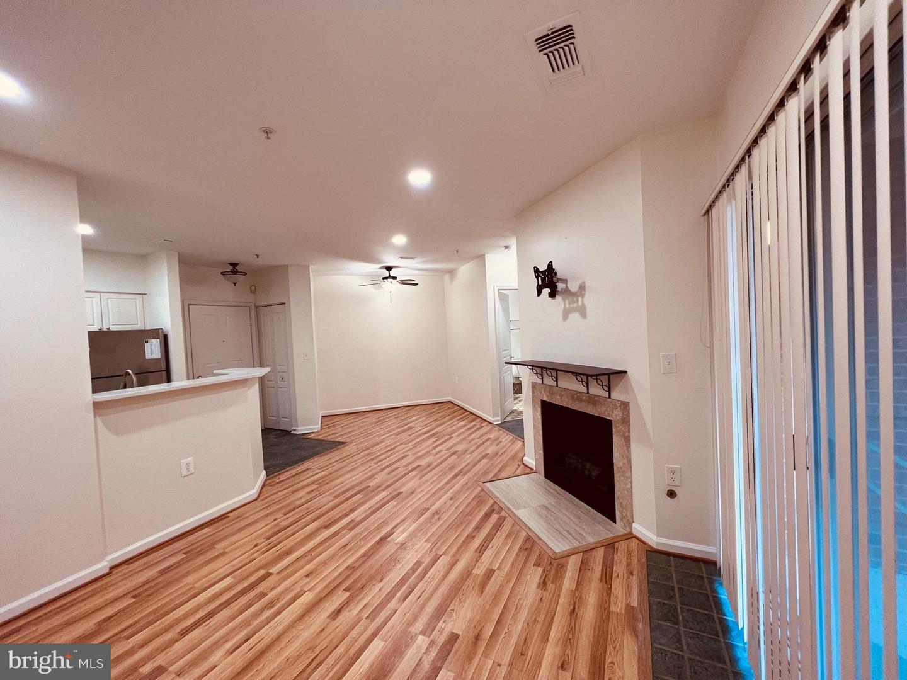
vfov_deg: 89.9
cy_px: 340
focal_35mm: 13
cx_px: 454
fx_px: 341
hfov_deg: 106.2
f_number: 1.8
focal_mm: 1.57
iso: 200
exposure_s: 1/120
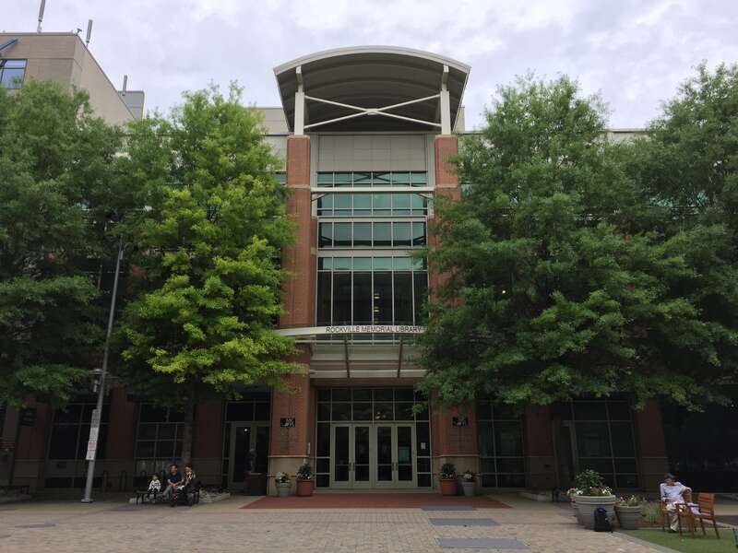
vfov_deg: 48.2
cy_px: 276
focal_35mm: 29
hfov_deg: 61.7
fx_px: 618
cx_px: 369
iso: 32
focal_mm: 4.15
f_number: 2.2
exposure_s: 1/1163
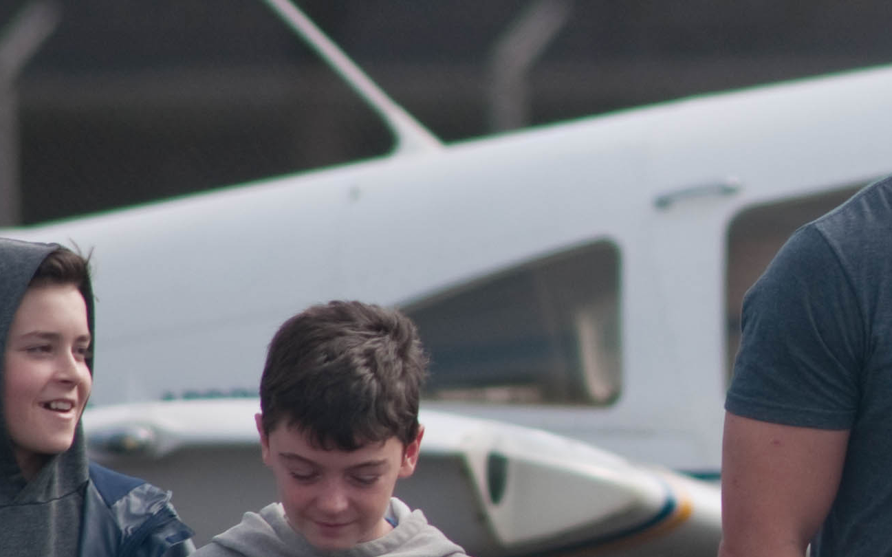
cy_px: 407
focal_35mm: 1515
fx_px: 36822
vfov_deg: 0.9
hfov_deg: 1.4
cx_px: 1098
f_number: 5.6
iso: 100
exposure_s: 1/500
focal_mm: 300
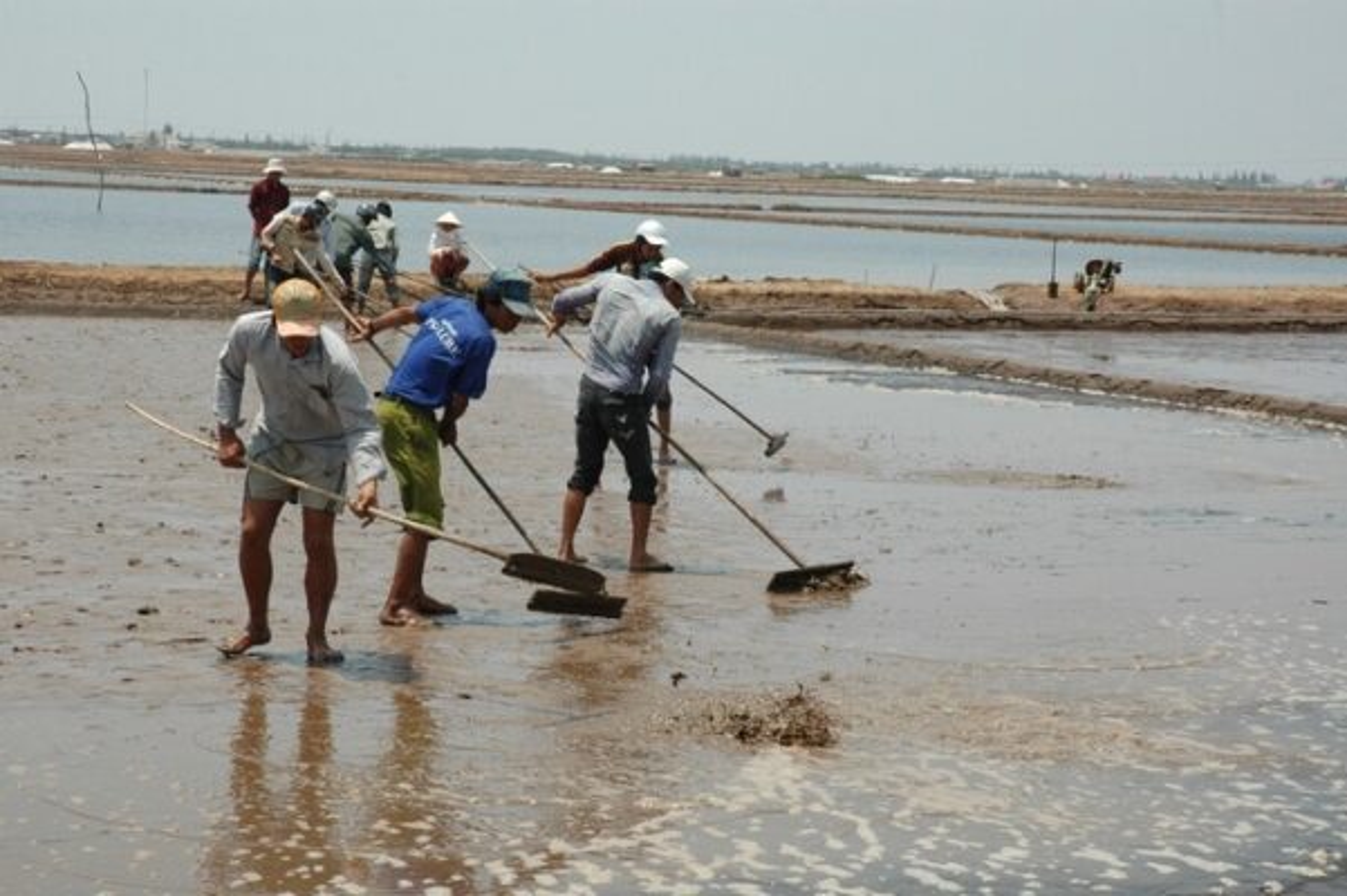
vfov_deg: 16.5
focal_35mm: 82
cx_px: 674
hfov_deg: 24.6
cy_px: 448
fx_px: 3085
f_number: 11
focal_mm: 55
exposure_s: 1/500
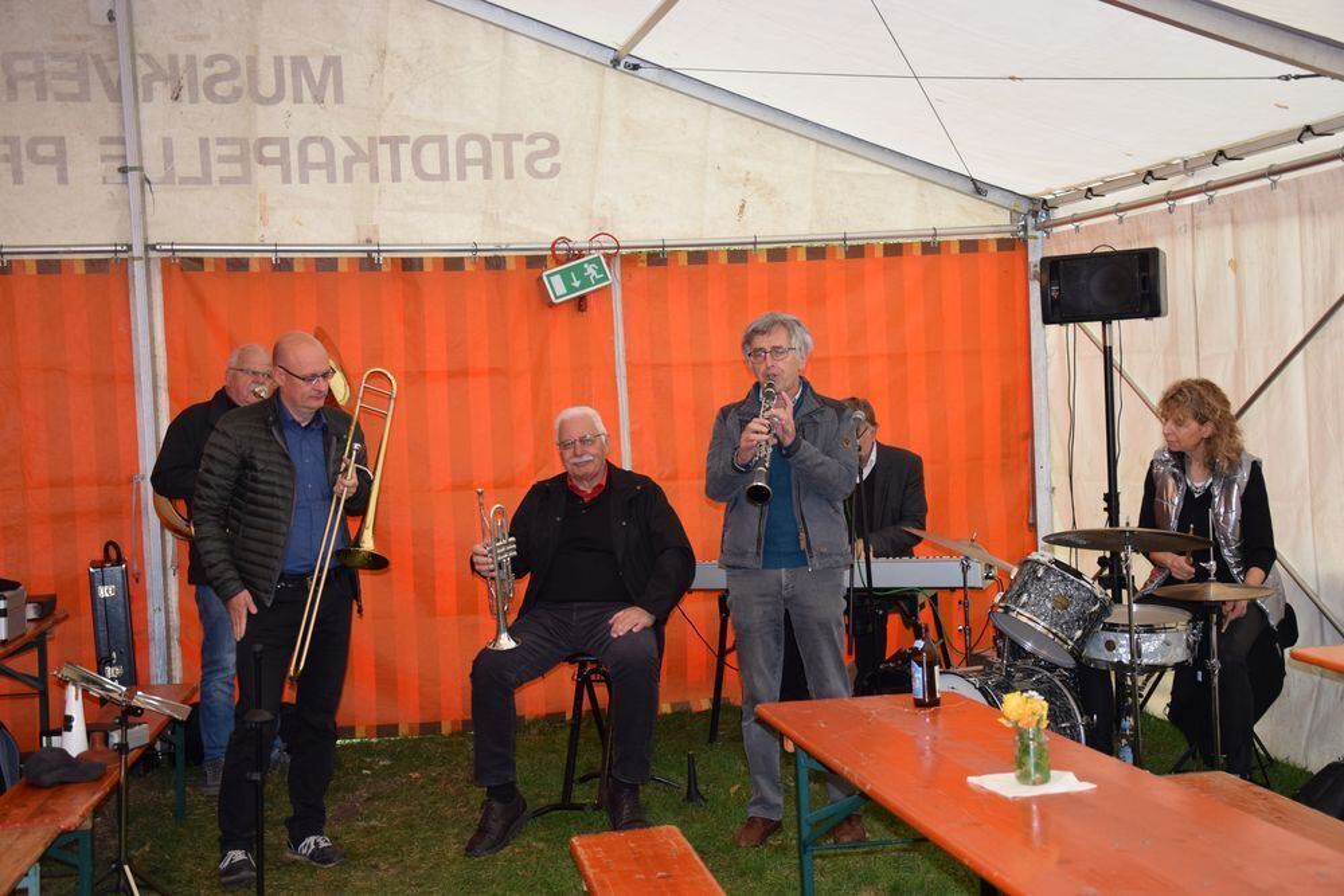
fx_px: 1792
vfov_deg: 28.1
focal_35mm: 48
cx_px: 672
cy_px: 448
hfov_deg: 41.1
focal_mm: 32
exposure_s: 1/60
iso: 1100
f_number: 4.2
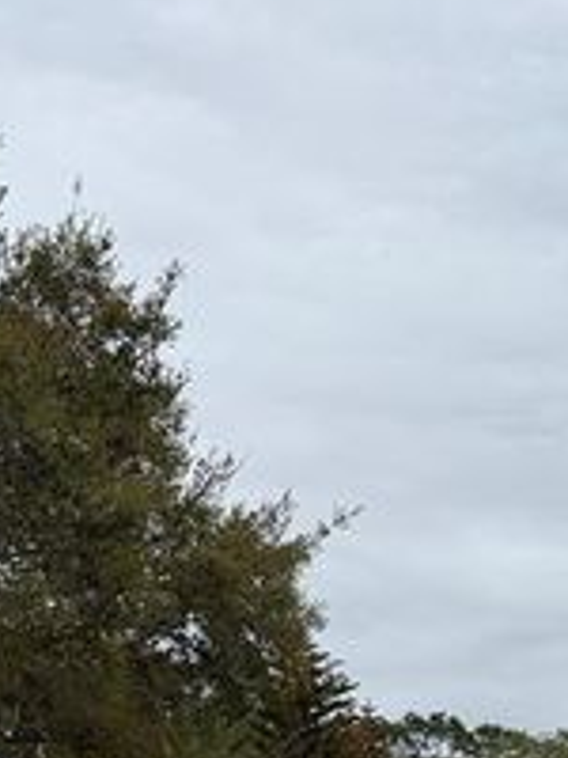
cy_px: 1082
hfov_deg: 18.0
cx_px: 4
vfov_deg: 21.2
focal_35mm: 80
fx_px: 1750
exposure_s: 1/3021
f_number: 1.78
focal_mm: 6.76
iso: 80
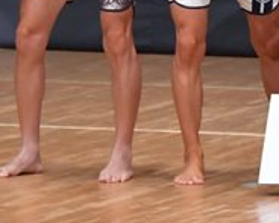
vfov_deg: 1.8
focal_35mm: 859
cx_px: 430
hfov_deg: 2.3
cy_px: -64
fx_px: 7089
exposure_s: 1/400
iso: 6400
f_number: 5.6
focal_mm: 145
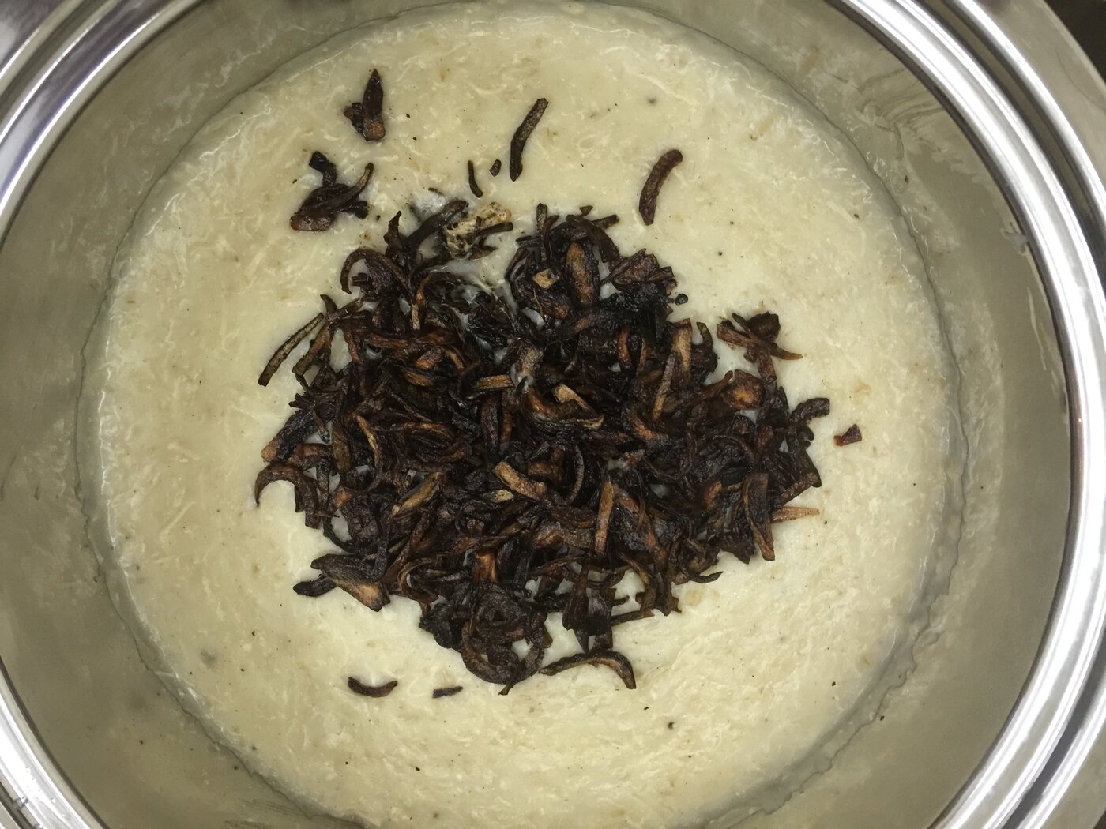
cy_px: 414
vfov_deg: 48.2
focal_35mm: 29
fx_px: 927
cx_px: 553
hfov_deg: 61.7
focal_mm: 4.15
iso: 125
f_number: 2.2
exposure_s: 1/10
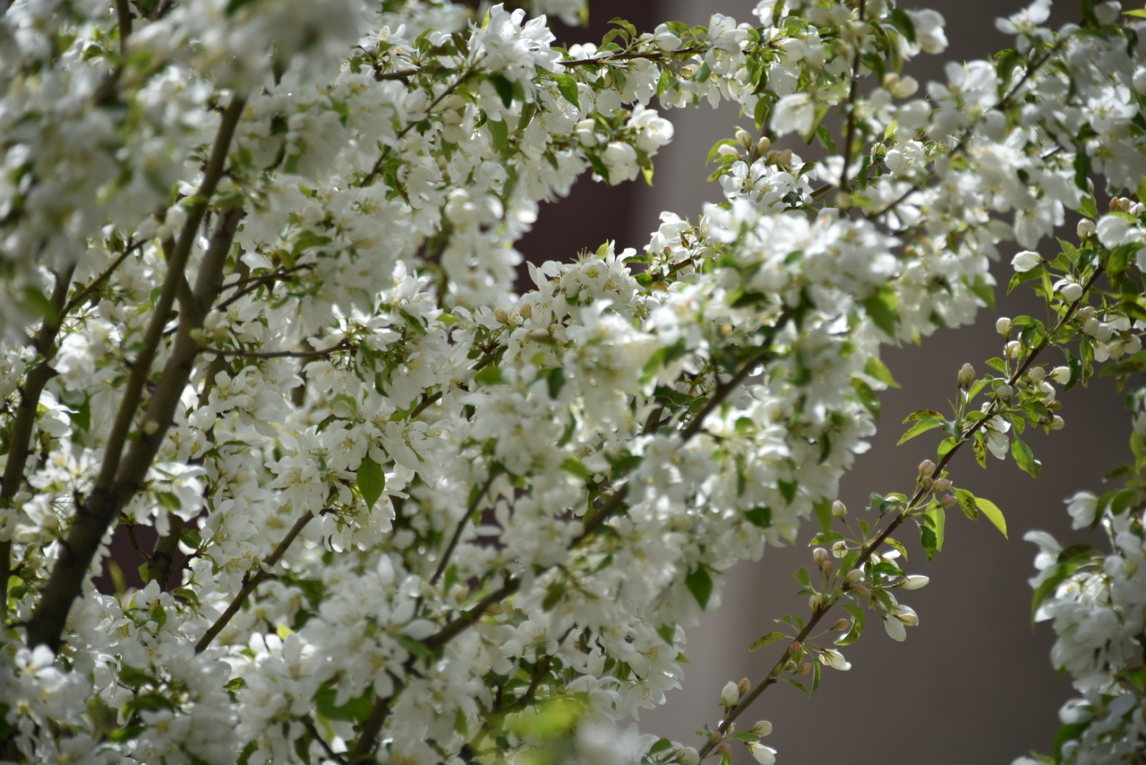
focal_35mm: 300
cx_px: 573
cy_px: 382
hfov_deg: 6.9
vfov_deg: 4.6
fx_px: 9552
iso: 100
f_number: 5.6
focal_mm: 300
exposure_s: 1/640
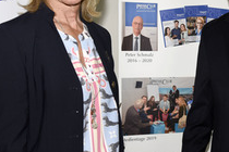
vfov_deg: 18.7
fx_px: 464
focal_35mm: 73
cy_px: 71
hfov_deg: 27.2
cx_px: 179
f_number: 6.3
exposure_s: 1/125
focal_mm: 34
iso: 640
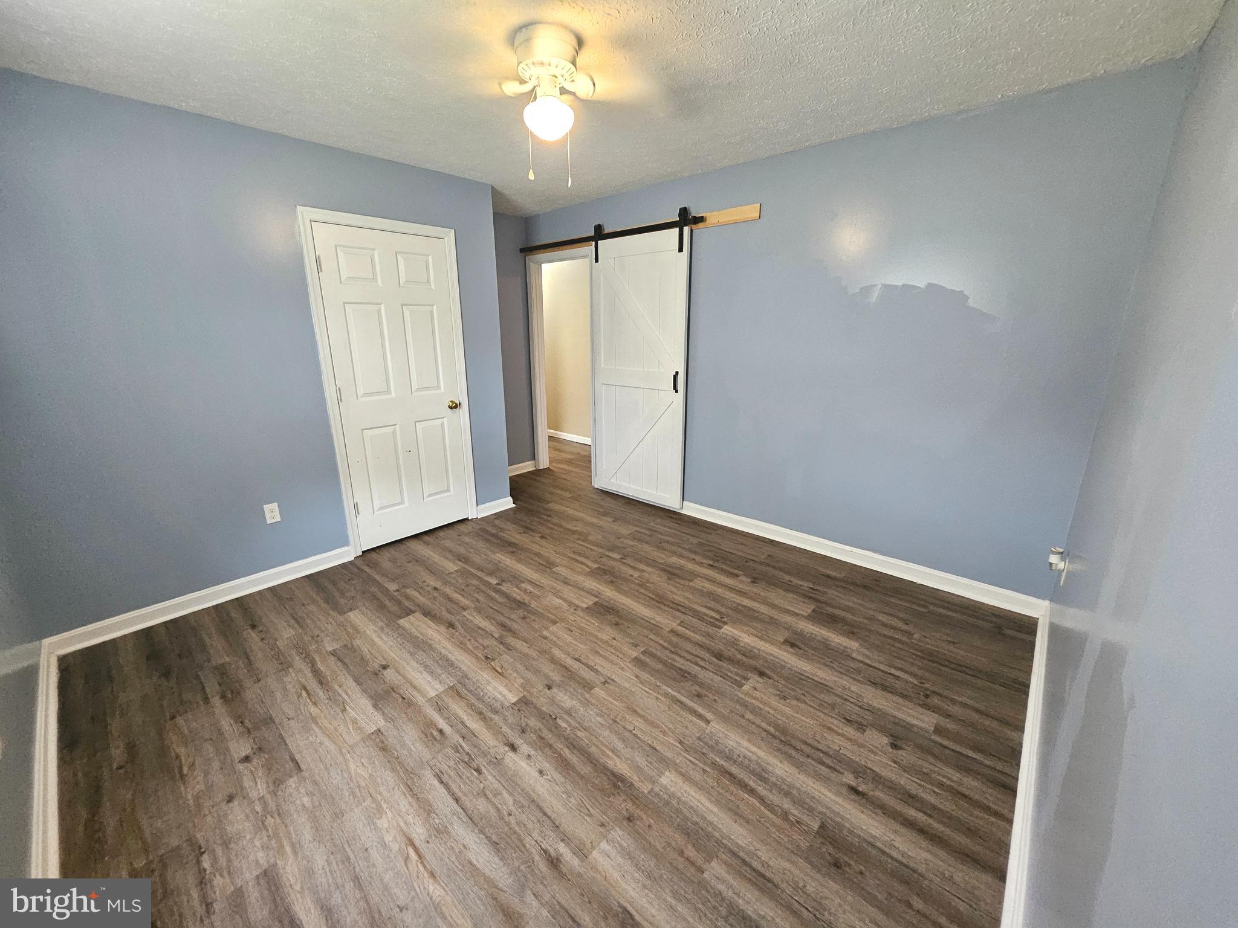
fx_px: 465
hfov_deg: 106.2
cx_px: 619
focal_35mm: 13
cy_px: 464
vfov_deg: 89.9
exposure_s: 1/30
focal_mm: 1.74
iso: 320
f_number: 2.2
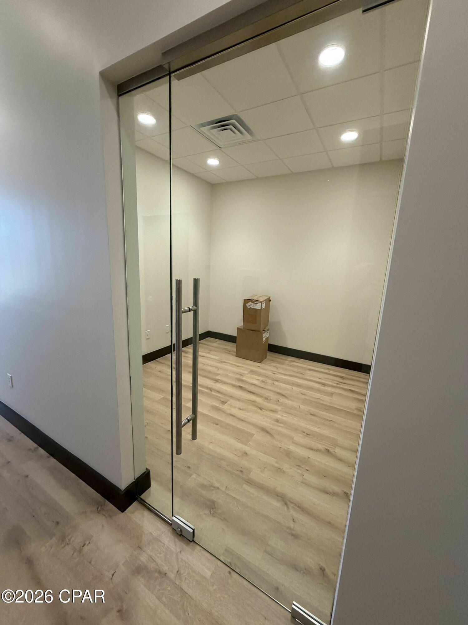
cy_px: 312
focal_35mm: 14
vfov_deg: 102.1
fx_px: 252
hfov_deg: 85.7
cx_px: 234
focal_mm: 2.22
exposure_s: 1/120
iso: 160
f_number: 2.2
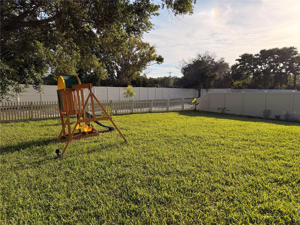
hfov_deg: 71.6
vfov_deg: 56.8
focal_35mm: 24
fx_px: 208
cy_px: 112
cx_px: 150
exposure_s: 1/4167
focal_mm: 6.76
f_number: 1.78
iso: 125
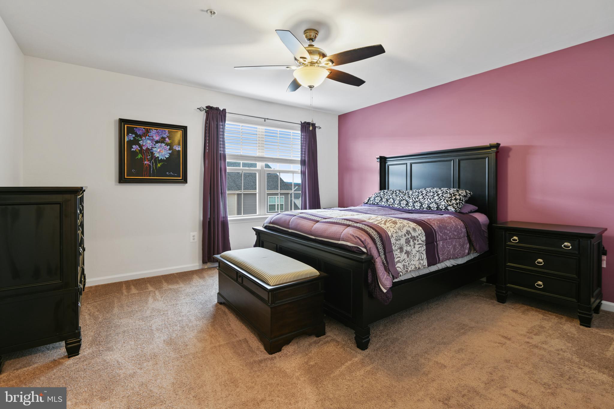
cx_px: 307
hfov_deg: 96.7
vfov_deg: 73.7
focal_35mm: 16
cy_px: 204
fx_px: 273
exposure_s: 1/1.25
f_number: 6.3
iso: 100
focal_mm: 16
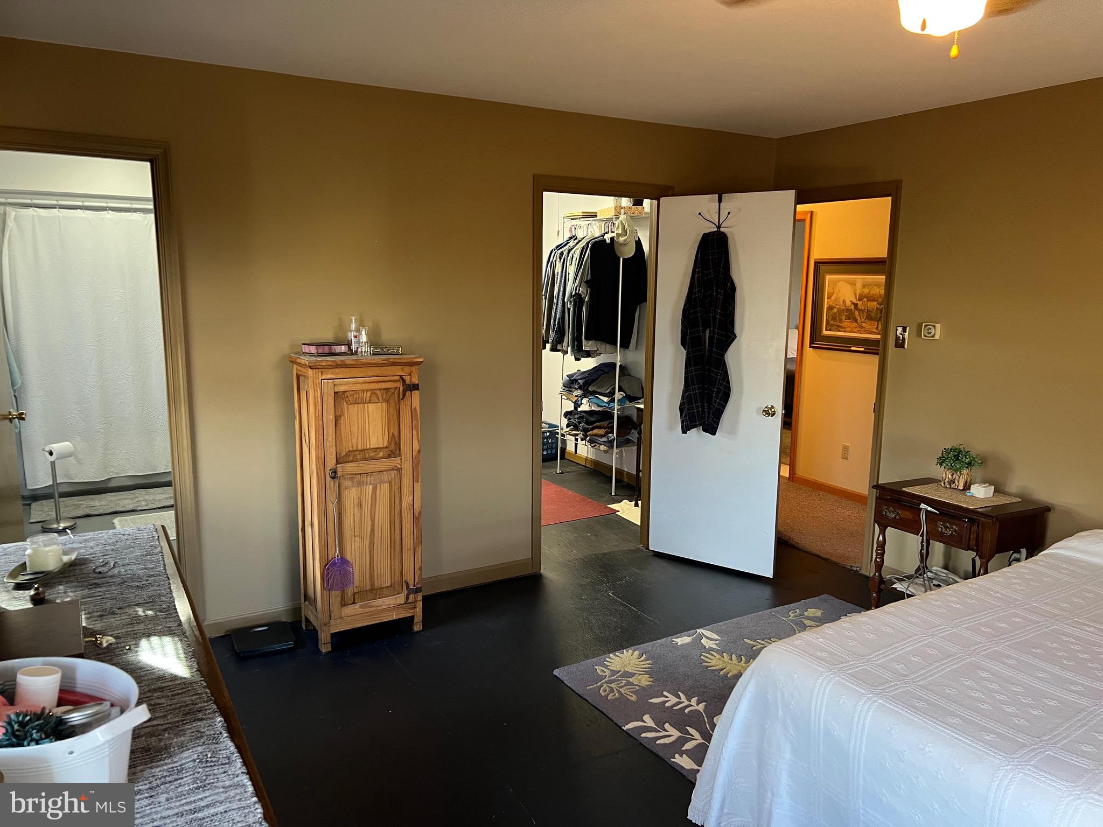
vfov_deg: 53.1
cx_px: 552
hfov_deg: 67.3
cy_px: 414
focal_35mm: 26
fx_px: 828
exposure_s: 1/60
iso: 320
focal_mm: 5.7
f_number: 1.5
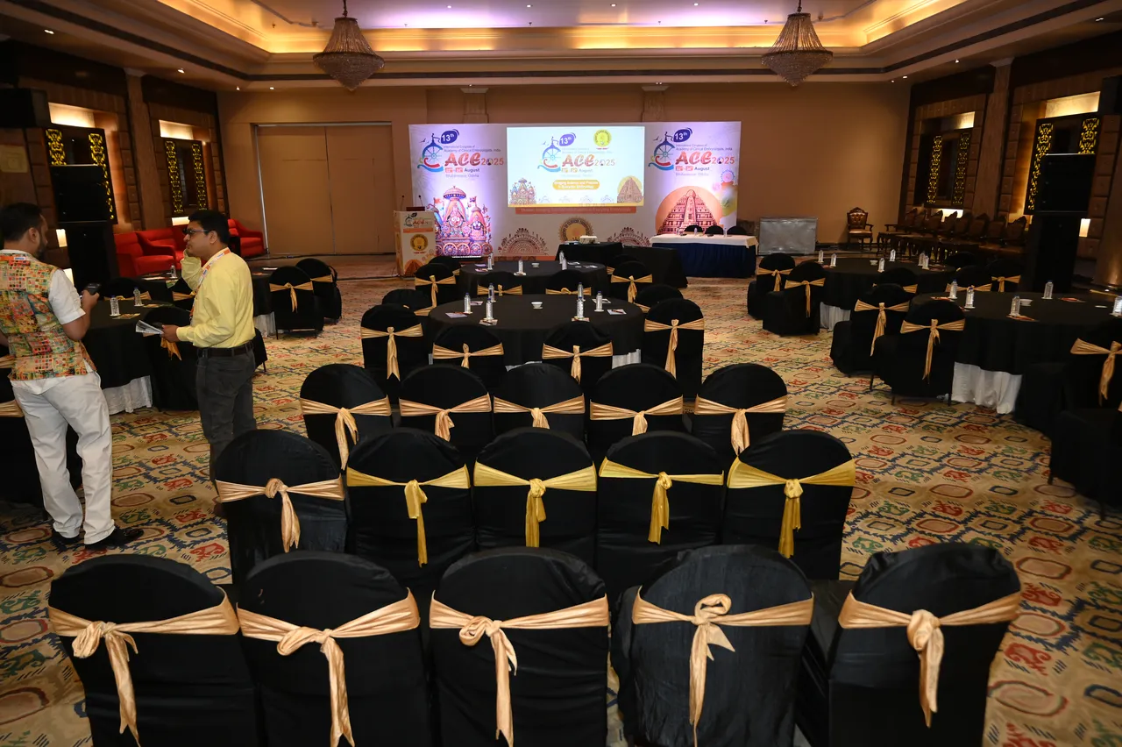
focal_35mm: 24
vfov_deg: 53.1
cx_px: 561
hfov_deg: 73.8
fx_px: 748
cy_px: 374
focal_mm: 24
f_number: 4
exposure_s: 1/100
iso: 1600
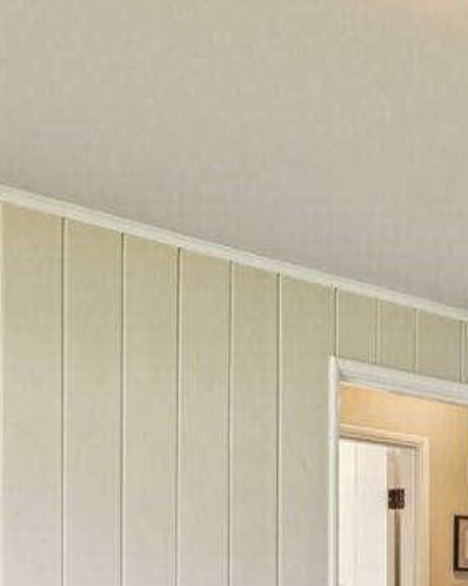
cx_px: 634
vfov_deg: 23.4
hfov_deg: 18.3
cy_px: 627
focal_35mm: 77
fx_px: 1335
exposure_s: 1/30
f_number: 8
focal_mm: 17
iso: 400
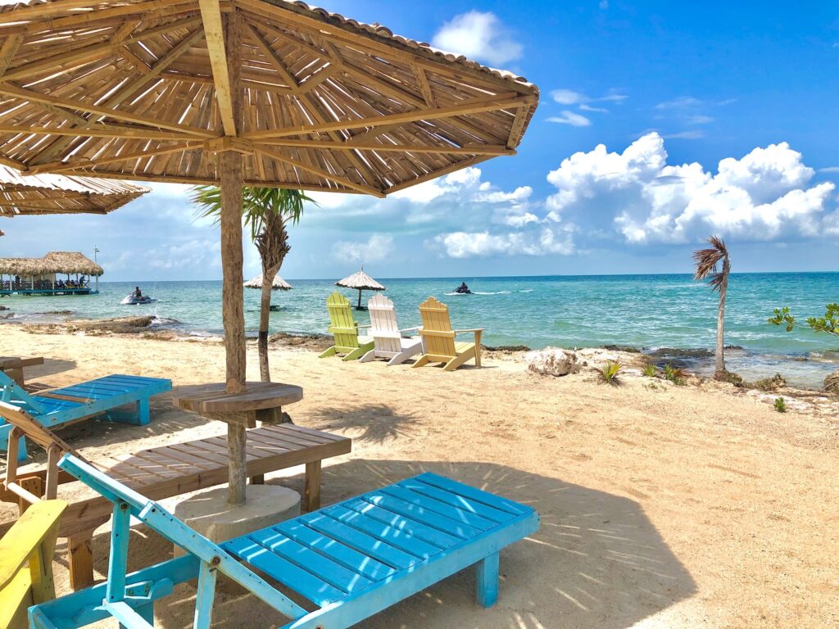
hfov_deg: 63.4
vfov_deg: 49.7
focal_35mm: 28
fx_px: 679
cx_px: 420
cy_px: 314
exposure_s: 1/3436
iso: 25
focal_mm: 4
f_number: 1.8
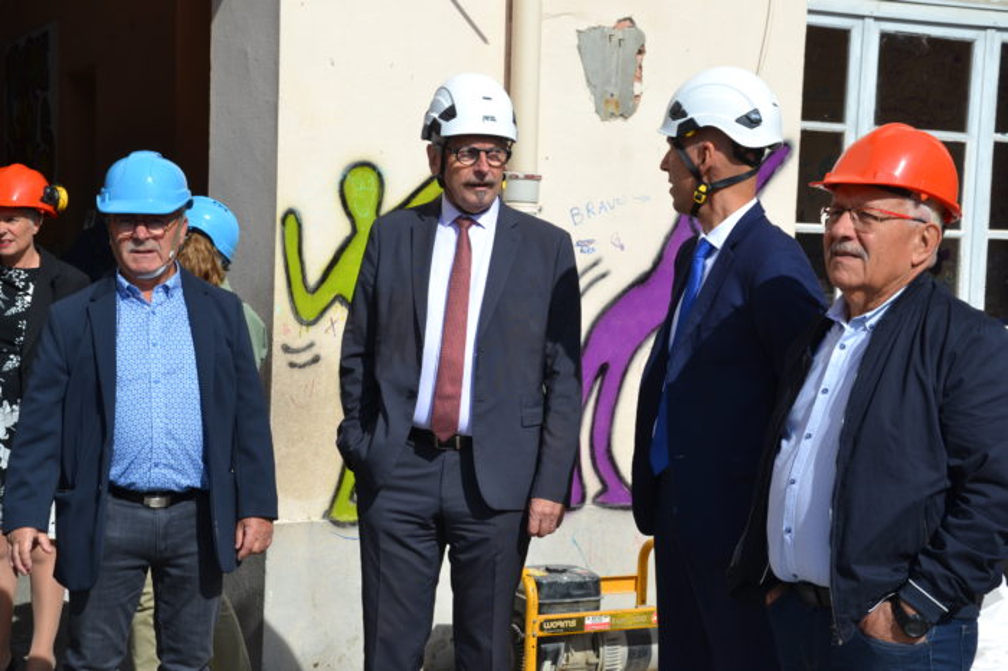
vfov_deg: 18.9
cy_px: 336
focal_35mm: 72
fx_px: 2015
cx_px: 504
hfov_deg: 28.1
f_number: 8
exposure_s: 1/250
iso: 100
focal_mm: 48
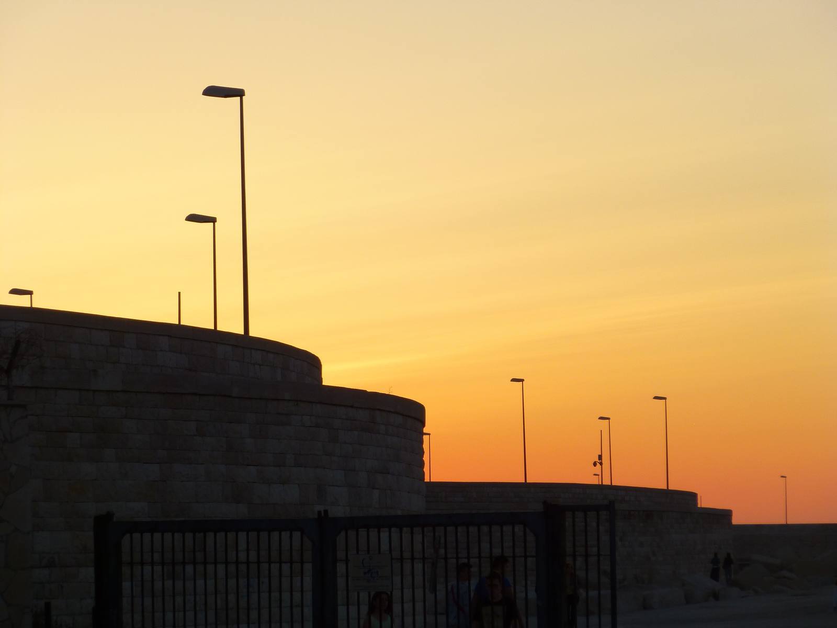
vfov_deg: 9.3
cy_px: 314
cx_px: 418
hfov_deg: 12.3
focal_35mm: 160
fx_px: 3869
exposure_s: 1/125
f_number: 5.8
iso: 100
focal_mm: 28.6
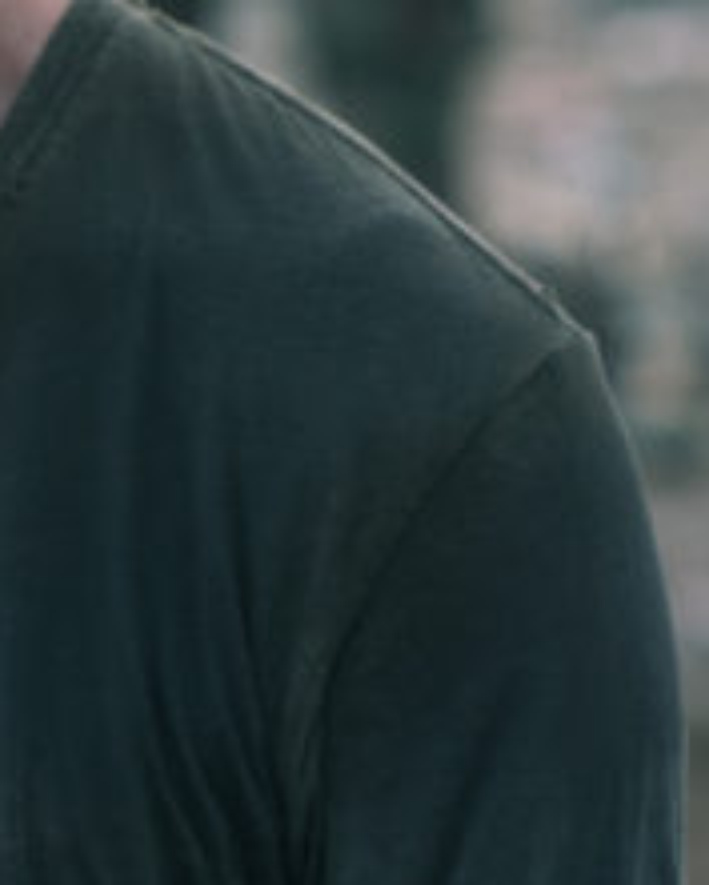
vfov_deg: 6.3
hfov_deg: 5.0
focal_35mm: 304
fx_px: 7968
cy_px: -106
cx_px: -497
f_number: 3.2
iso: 400
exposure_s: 1/80
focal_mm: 70
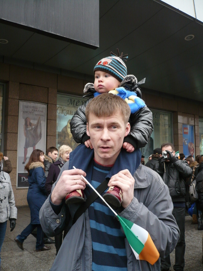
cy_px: 136
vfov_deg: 52.6
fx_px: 273
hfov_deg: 40.7
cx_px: 102
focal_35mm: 35
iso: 160
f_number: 2.8
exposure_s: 1/125
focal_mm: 5.8
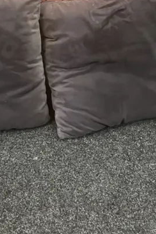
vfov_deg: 26.1
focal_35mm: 74
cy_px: 6
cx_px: 35
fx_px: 481
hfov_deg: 18.3
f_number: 1.8
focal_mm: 3.99
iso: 250
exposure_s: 1/33
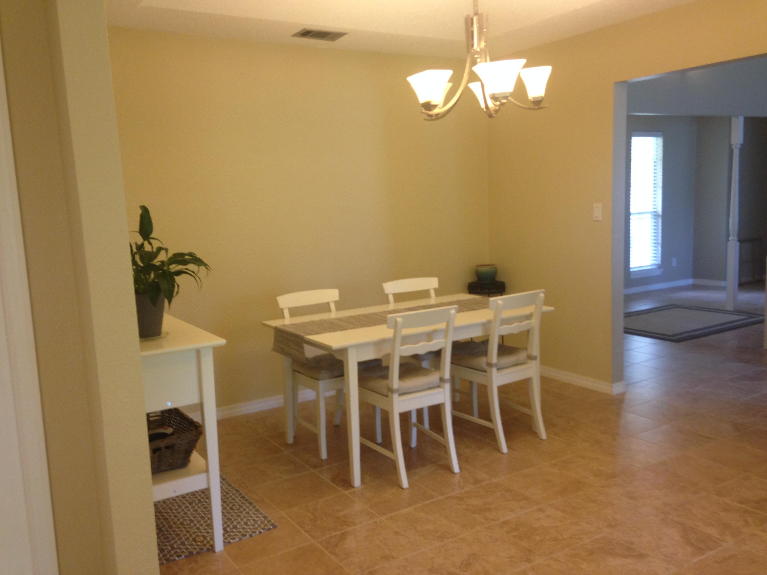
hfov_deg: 55.4
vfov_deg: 42.9
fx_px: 731
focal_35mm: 33
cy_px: 288
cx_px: 384
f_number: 2.4
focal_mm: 4.12
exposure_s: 1/20
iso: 80
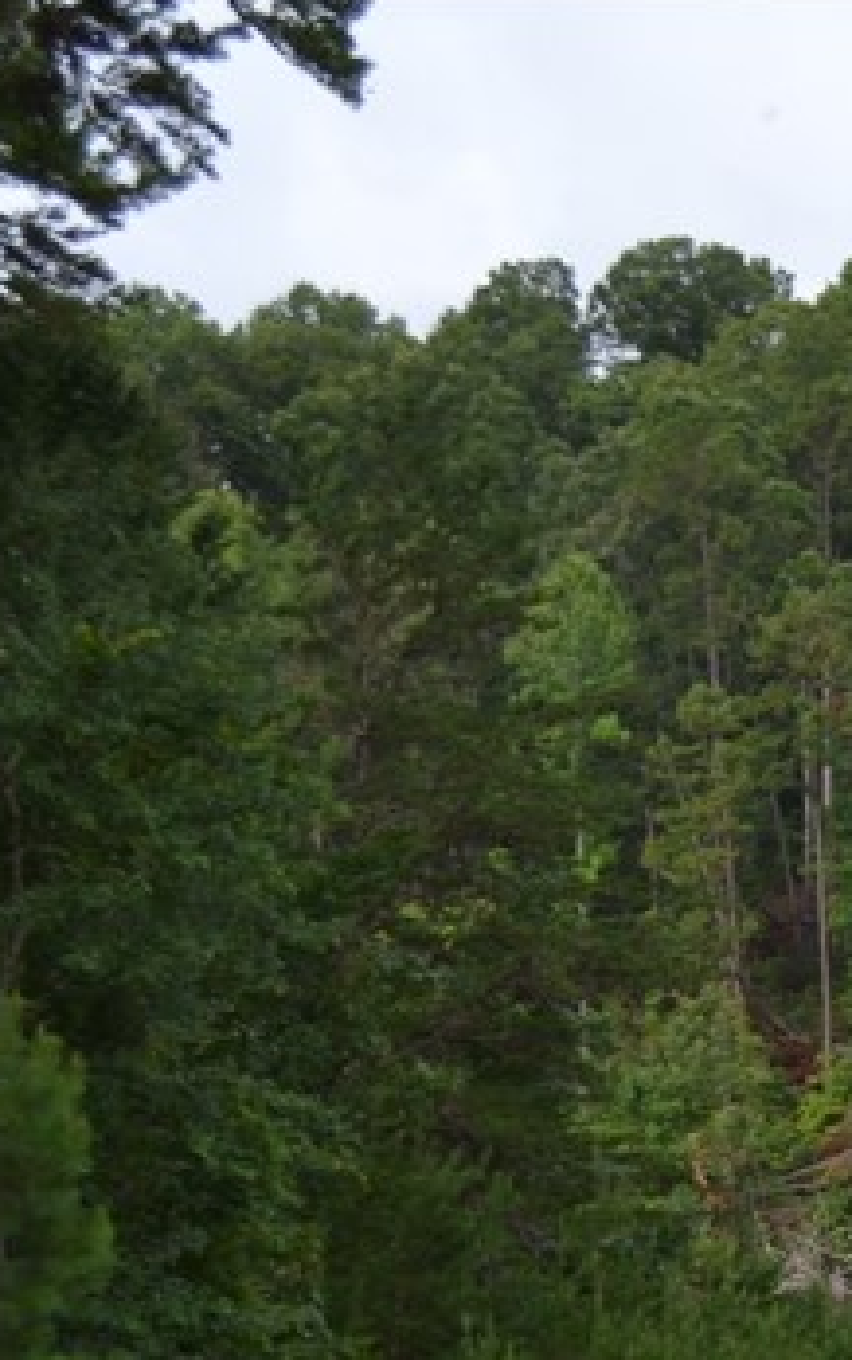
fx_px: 4599
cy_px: 1403
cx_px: 1829
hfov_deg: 9.7
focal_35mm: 124
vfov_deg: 16.4
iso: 100
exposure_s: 1/200
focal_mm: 26
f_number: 5.6
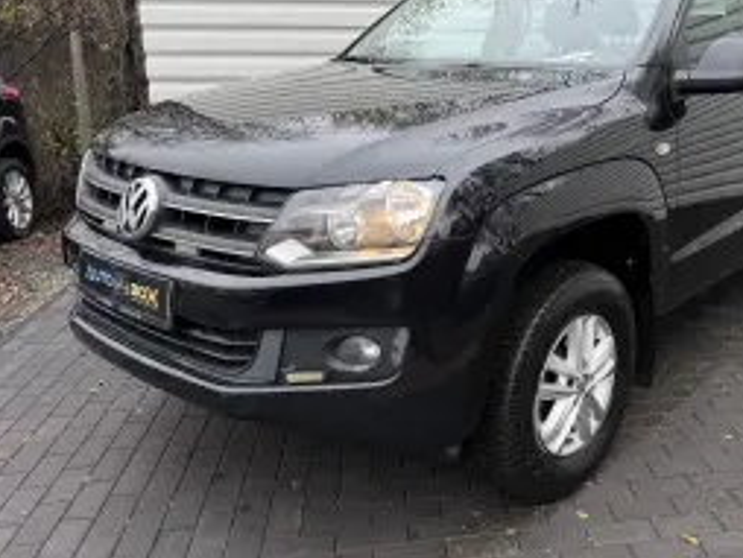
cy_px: 231
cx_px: 521
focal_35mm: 34
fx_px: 730
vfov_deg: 41.7
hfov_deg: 52.4
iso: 80
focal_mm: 6.76
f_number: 1.78
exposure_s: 1/333
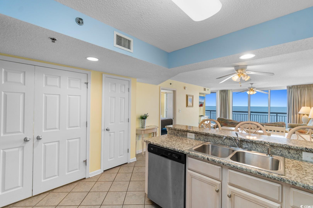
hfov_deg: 100.4
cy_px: 104
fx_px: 130
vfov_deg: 77.3
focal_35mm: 15
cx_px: 156
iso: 100
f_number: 4.5
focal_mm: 10
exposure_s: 1/30
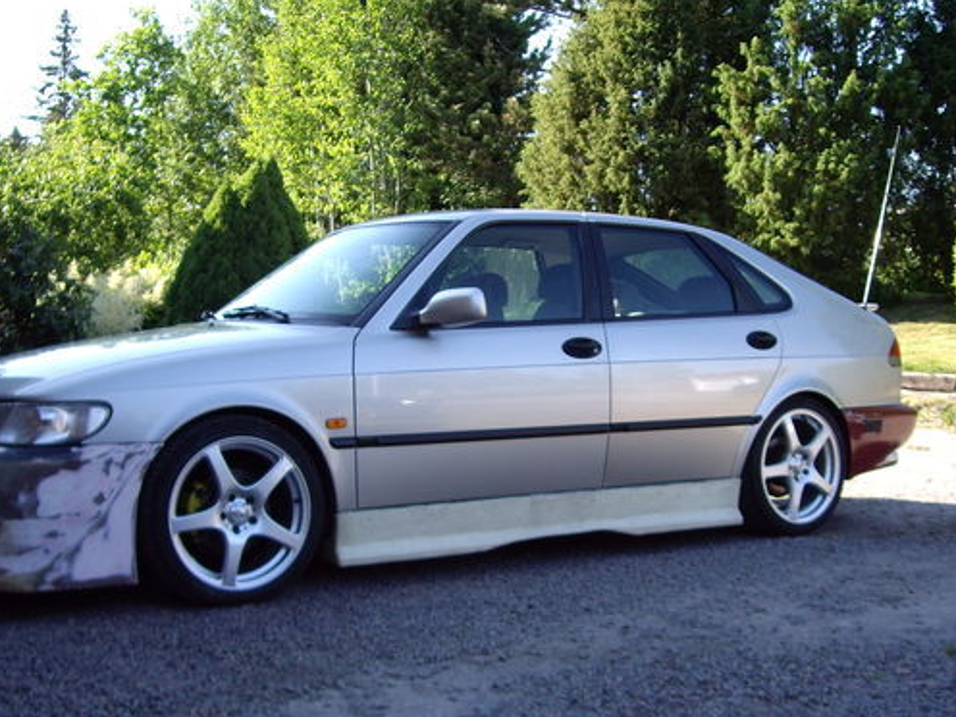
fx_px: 1353
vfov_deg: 29.7
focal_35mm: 49
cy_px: 395
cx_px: 438
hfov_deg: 38.9
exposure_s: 1/250
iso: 64
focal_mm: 6.2
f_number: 2.7
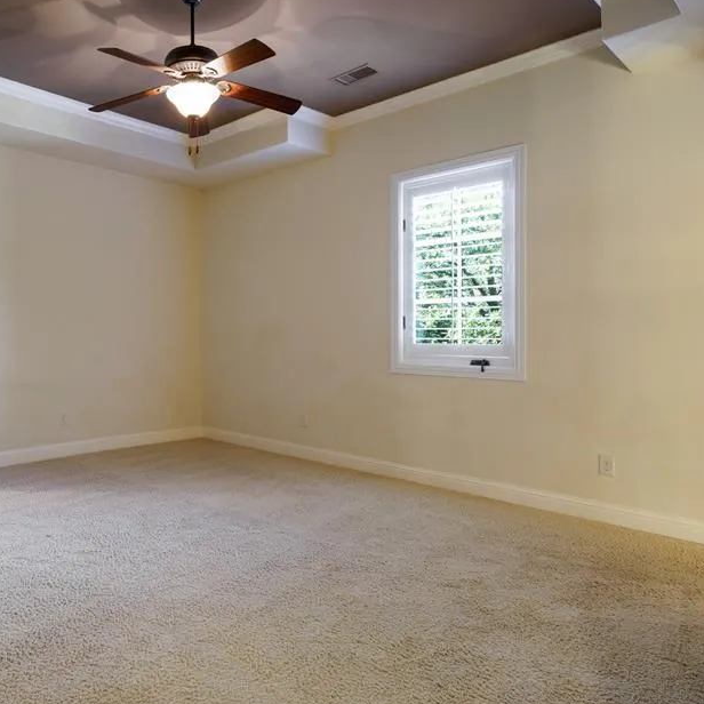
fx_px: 552
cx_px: 231
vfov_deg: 65.0
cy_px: 338
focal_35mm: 24
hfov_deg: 63.3
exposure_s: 1.6
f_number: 7.1
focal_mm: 17
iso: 250
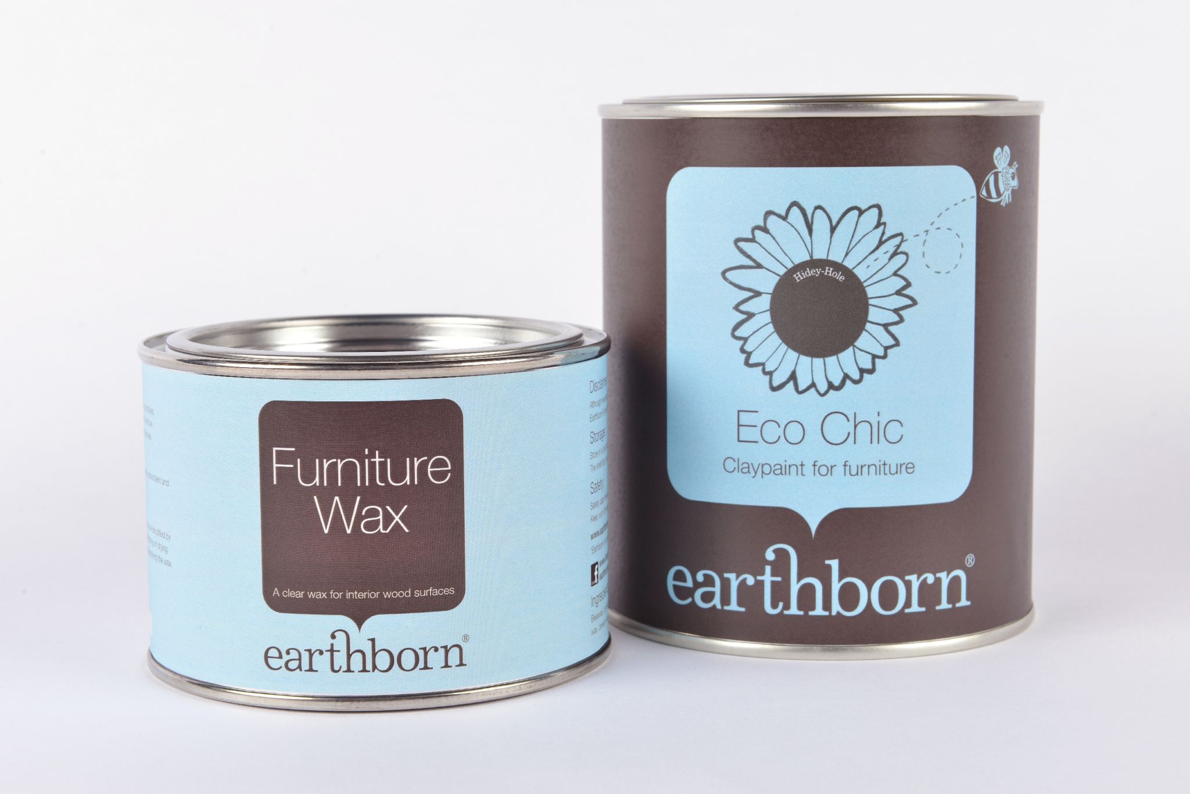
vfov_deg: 19.5
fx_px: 2315
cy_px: 397
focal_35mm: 70
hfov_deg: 28.8
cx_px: 595
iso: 100
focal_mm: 70
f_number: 16
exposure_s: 1/160
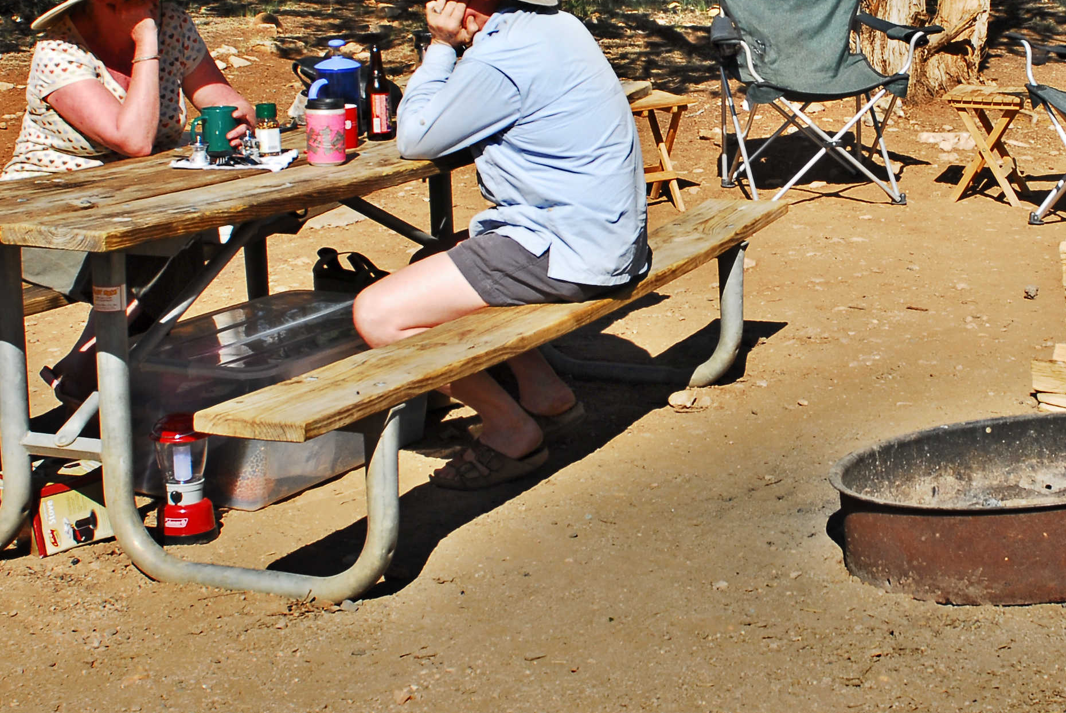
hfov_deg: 26.6
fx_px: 2223
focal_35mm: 75
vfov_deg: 18.1
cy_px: 194
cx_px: 794
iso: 200
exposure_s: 1/500
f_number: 7.1
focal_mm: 24
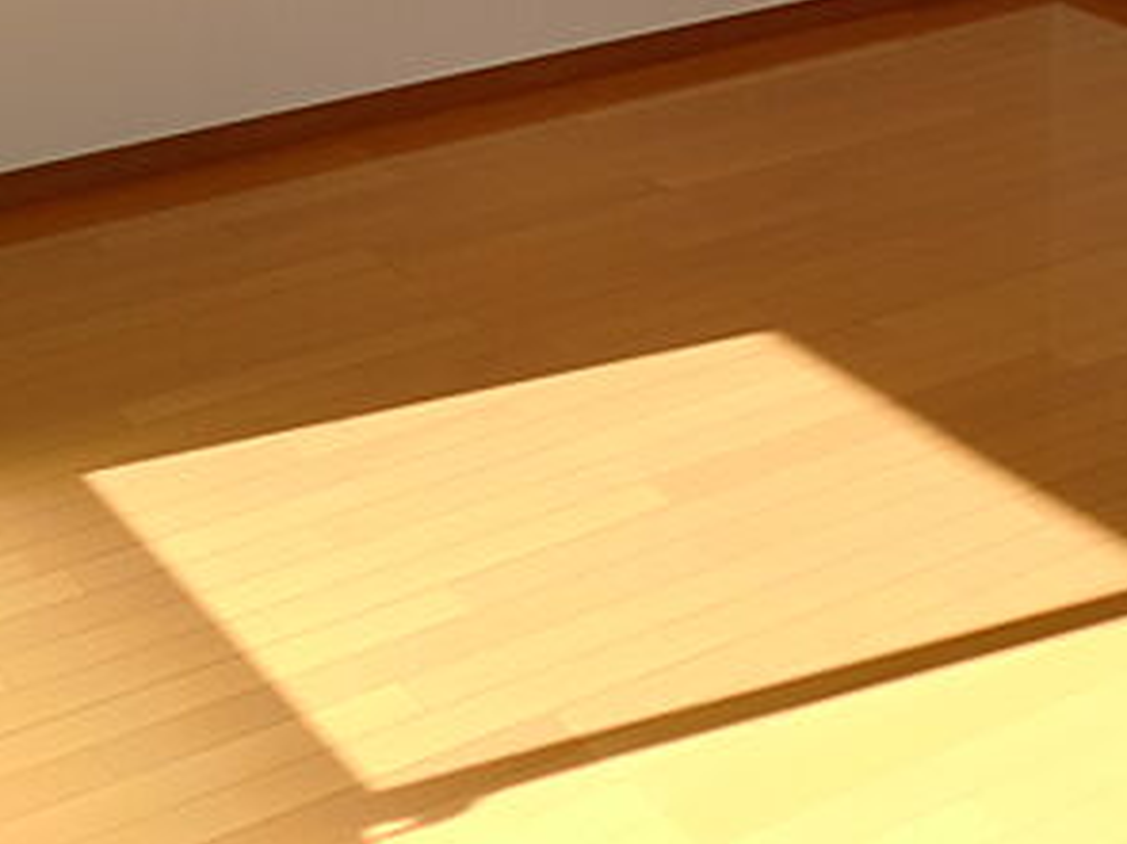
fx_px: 2473
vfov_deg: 19.0
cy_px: 53
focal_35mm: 76
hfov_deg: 25.0
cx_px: 974
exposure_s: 1/160
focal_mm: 6.3
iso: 64
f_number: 3.1
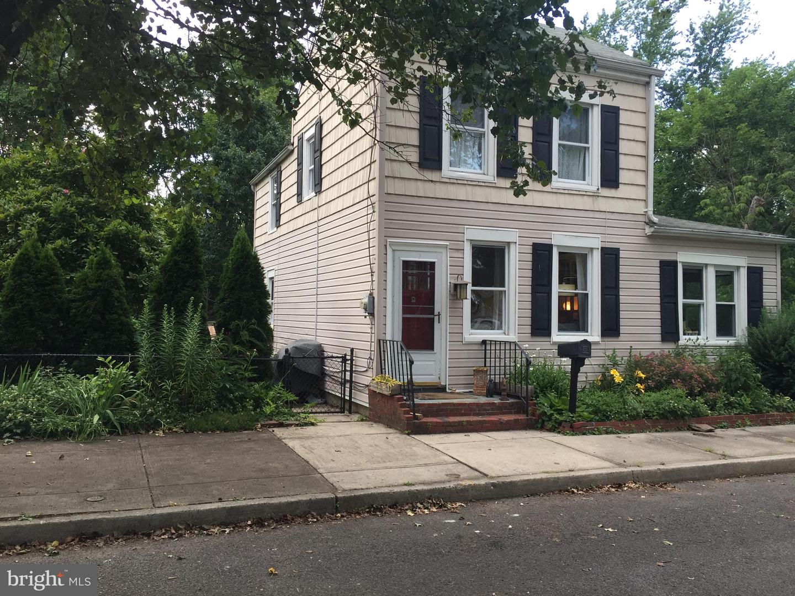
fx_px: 666
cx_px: 398
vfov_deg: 48.2
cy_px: 298
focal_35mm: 29
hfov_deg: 61.7
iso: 50
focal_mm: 4.15
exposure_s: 1/120
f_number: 2.2
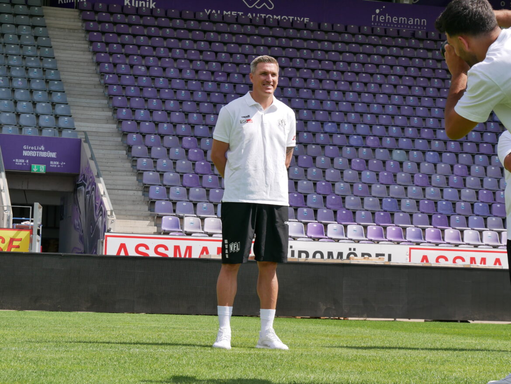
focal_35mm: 92
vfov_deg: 16.1
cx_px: 256
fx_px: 1359
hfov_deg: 21.3
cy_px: 192
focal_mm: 46
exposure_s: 1/400
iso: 200
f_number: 8
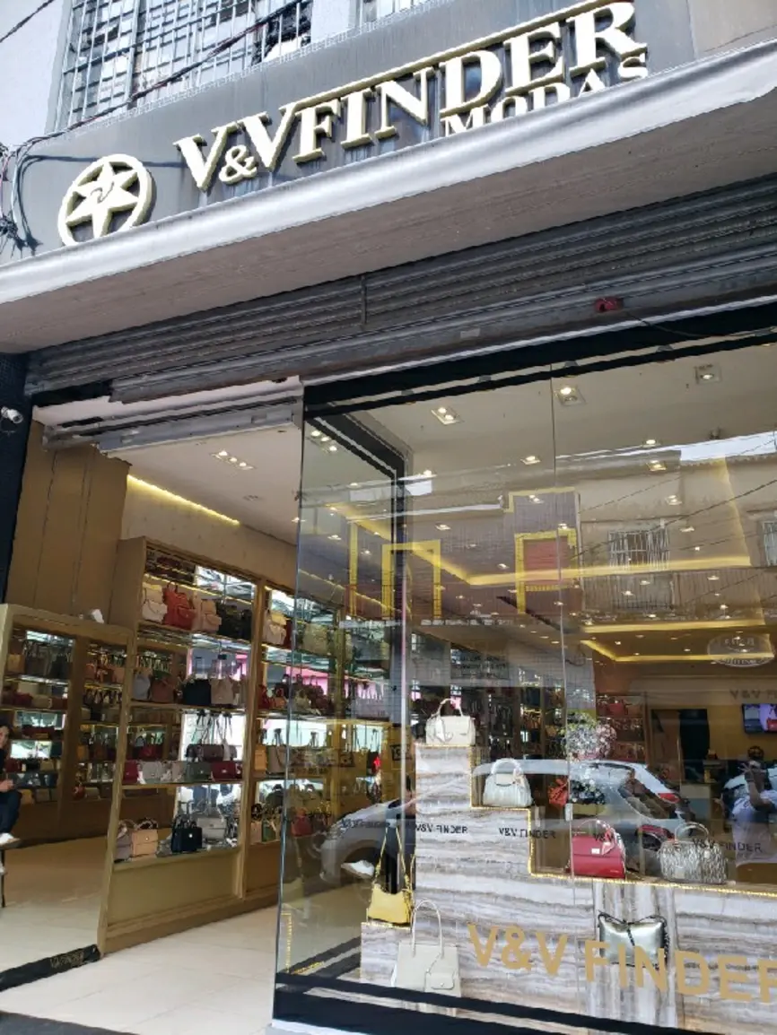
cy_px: 518
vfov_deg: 67.3
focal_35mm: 26
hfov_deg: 53.1
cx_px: 388
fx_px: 778
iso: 100
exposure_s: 1/120
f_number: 2.4
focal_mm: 4.3
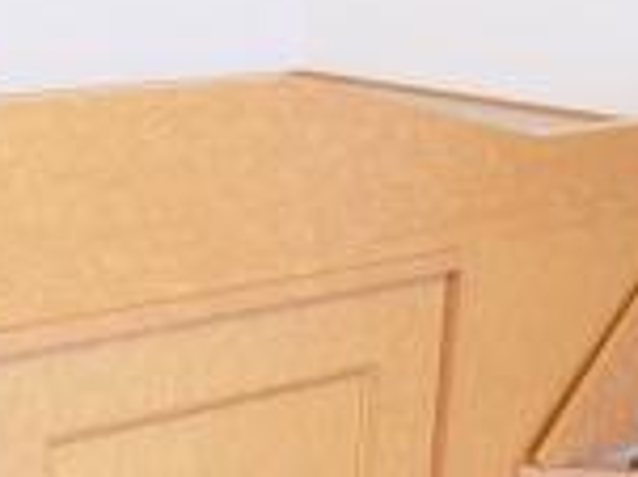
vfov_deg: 17.1
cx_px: 76
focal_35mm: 83
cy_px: 545
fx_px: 1529
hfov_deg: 23.0
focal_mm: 14
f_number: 3.5
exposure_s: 1/80
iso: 1600
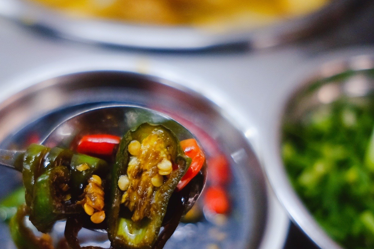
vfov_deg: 25.9
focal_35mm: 52
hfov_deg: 37.7
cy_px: 166
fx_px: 540
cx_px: 119
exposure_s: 1/200
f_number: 2.2
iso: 2500
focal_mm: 23
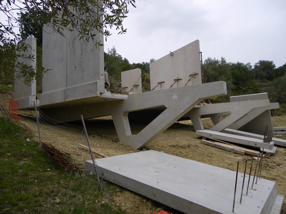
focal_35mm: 28
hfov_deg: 63.4
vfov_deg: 49.7
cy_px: 107
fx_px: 231
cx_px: 143
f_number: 2.6
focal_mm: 4.9
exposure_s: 1/320
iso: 64
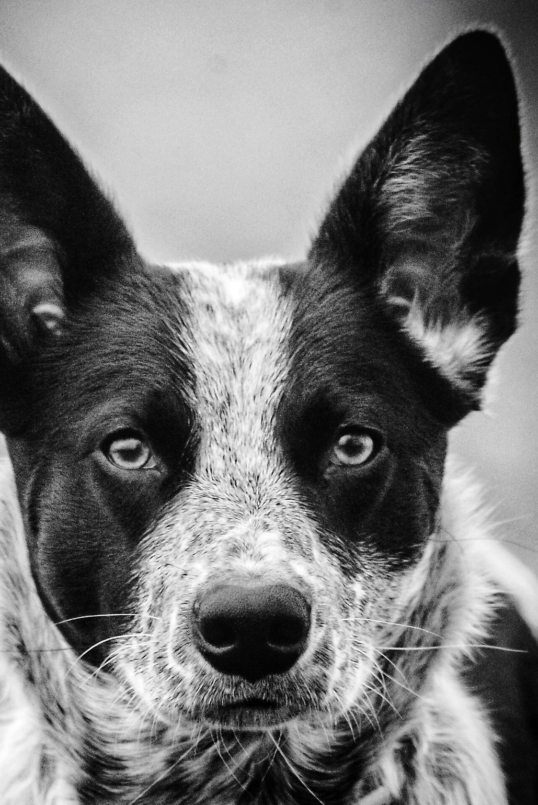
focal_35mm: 702
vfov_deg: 2.9
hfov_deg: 2.0
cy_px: 497
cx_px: 197
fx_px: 15696
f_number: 5.6
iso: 800
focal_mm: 300
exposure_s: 1/400
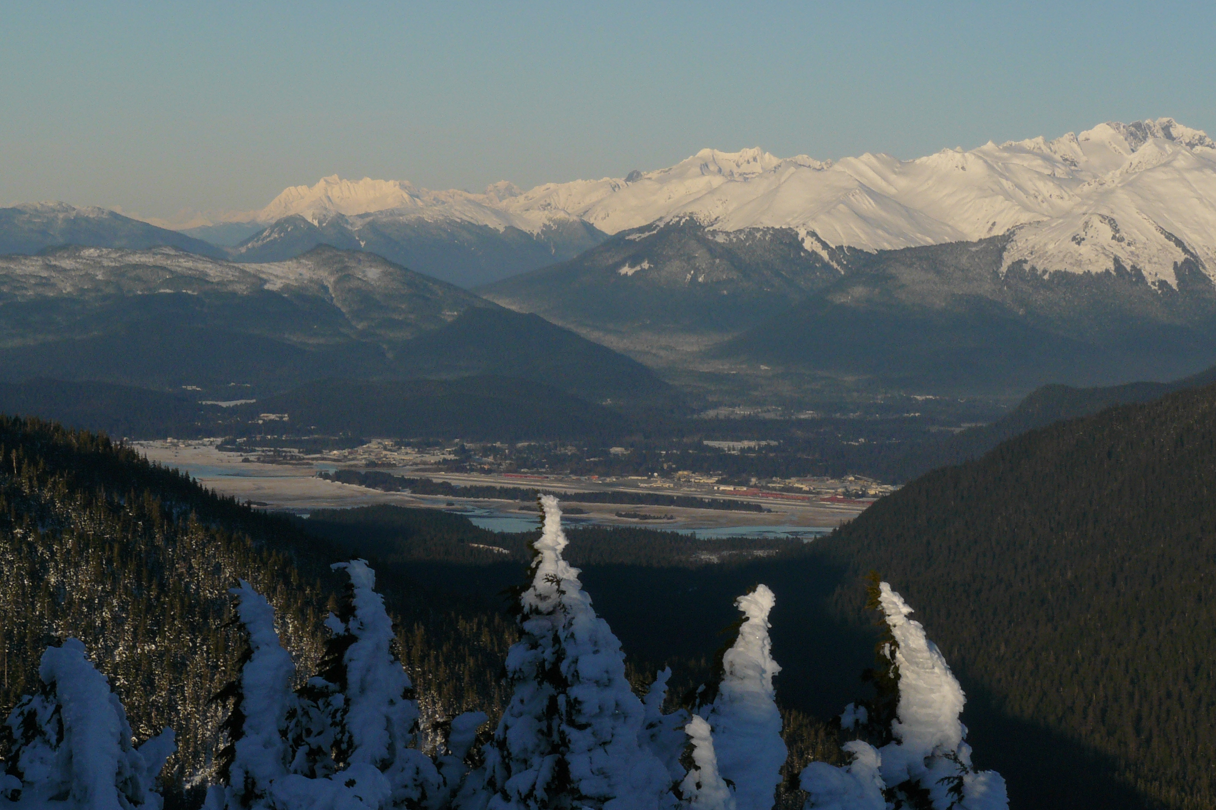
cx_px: 600
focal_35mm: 117
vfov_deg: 11.7
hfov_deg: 17.5
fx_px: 3951
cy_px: 485
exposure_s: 1/400
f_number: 8
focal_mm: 17.3
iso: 100
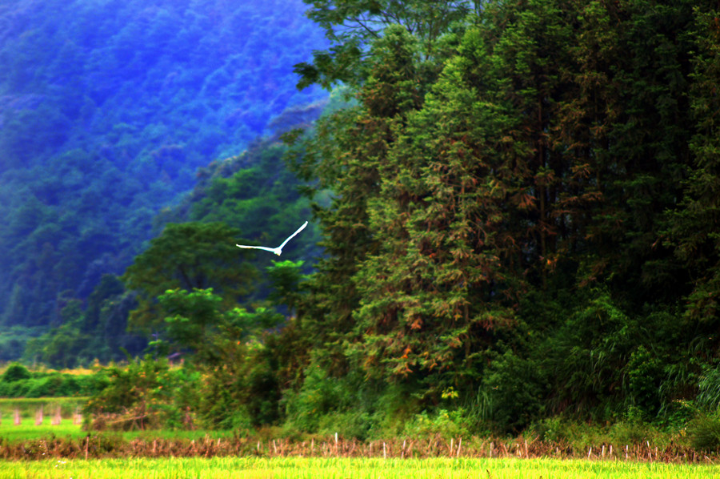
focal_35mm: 300
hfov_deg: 6.9
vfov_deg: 4.6
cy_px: 240
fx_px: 5993
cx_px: 360
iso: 200
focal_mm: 200
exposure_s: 1/320
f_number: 5.6
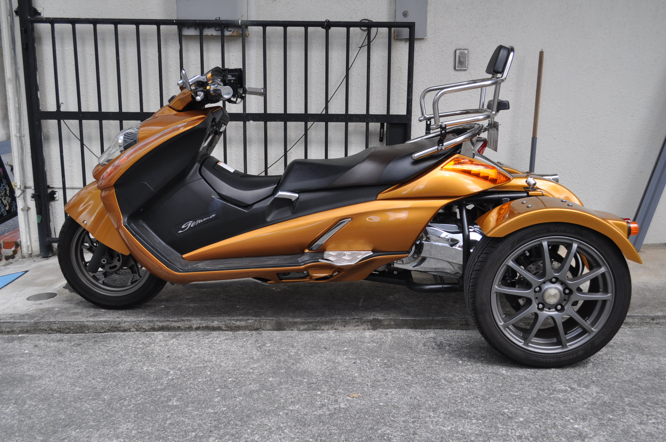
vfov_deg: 39.9
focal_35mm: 33
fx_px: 610
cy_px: 221
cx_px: 333
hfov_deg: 57.3
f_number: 6.3
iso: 200
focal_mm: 22
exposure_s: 1/160
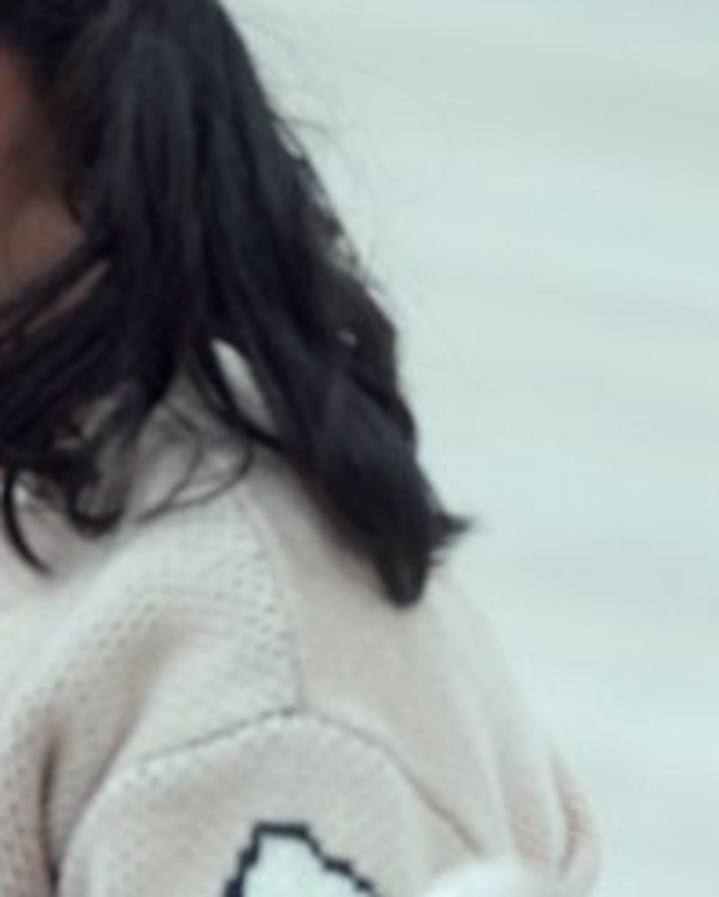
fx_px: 14160
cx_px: -621
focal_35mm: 533
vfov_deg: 3.6
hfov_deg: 2.9
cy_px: 436
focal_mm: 156
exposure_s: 1/160
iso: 1250
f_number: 4
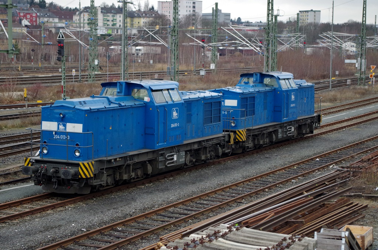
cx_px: 189
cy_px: 125
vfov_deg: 16.6
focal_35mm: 82
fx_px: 859
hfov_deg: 24.8
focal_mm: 55
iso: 800
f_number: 5.6
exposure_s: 1/13
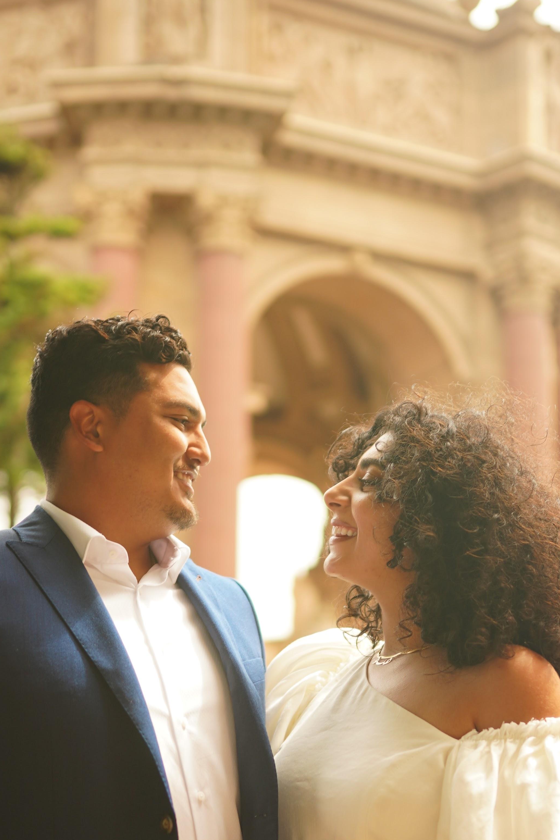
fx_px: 1586
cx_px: 224
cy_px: 623
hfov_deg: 20.0
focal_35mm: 68
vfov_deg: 29.2
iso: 160
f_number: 1.4
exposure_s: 1/200
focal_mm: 35
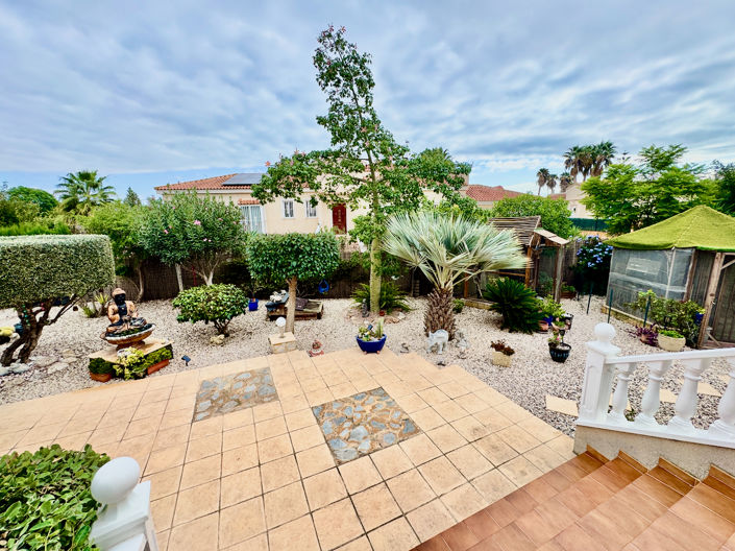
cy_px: 276
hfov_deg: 102.1
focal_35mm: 14
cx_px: 368
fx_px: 297
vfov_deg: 85.6
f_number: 2.2
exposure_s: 1/669
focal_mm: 2.22
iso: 40
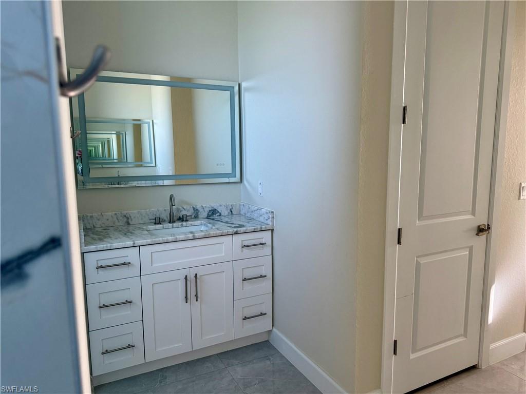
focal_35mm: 24
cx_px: 263
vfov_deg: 56.8
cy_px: 197
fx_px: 365
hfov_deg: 71.6
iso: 200
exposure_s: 1/81
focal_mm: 6.76
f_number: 1.78
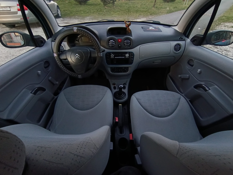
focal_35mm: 16
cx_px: 116
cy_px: 88
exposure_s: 1/33.3
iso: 400
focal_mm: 1.65
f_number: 2.2
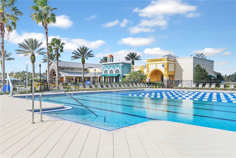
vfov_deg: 44.9
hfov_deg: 63.7
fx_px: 190
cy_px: 79
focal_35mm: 29
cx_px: 118
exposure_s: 1/320
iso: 100
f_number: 8
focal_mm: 29
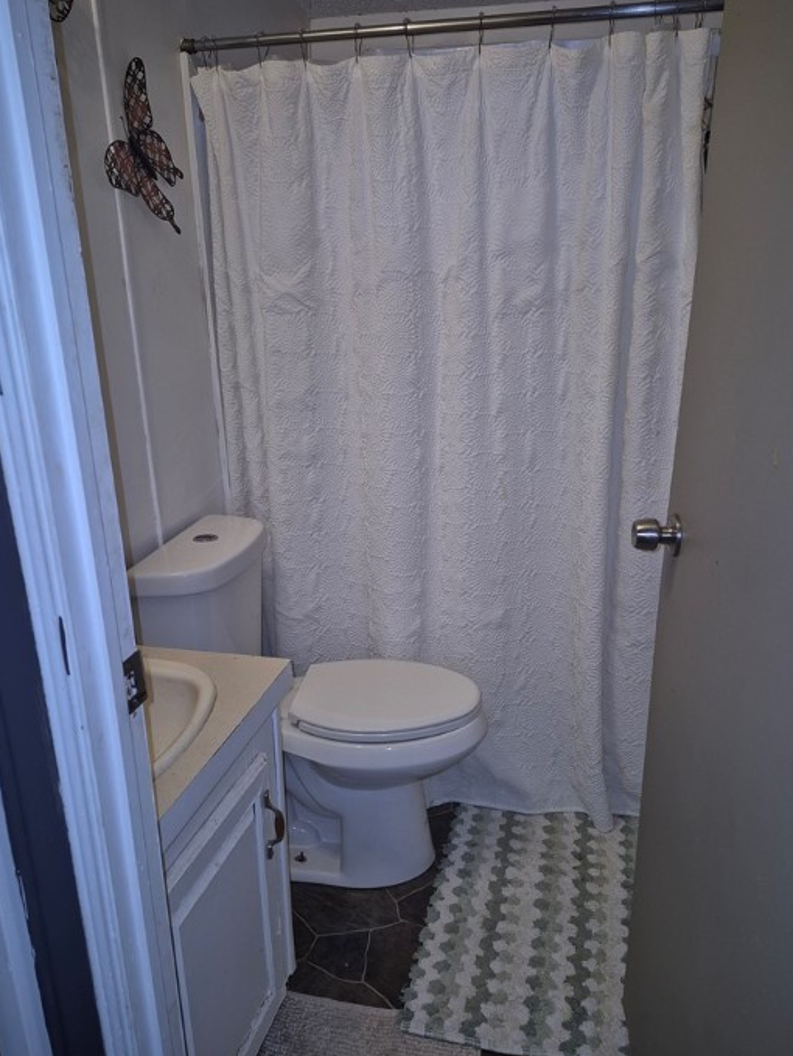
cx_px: 420
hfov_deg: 53.1
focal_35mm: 26
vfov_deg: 67.1
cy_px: 575
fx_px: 793
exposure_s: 1/40
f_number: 1.8
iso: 125
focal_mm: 5.4
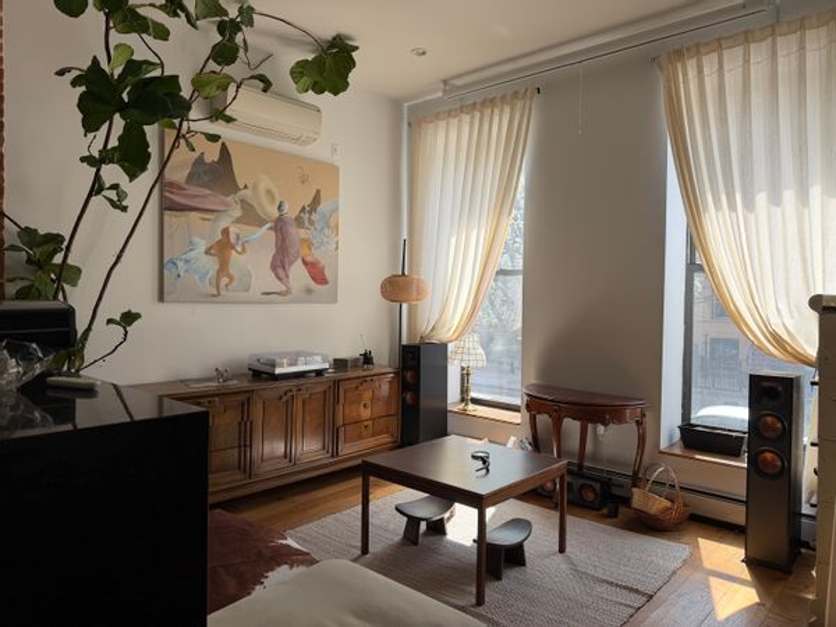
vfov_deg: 56.8
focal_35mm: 24
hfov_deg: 71.6
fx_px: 580
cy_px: 314
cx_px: 418
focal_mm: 6.76
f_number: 1.78
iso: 100
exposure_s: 1/535
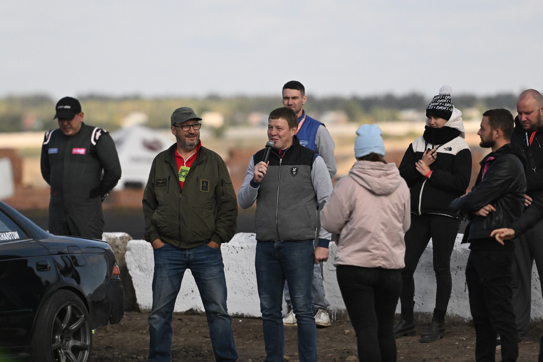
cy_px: 198
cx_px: 258
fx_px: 5339
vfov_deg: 3.9
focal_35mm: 354
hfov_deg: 5.8
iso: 2200
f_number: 2.8
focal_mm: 200
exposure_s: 1/32000
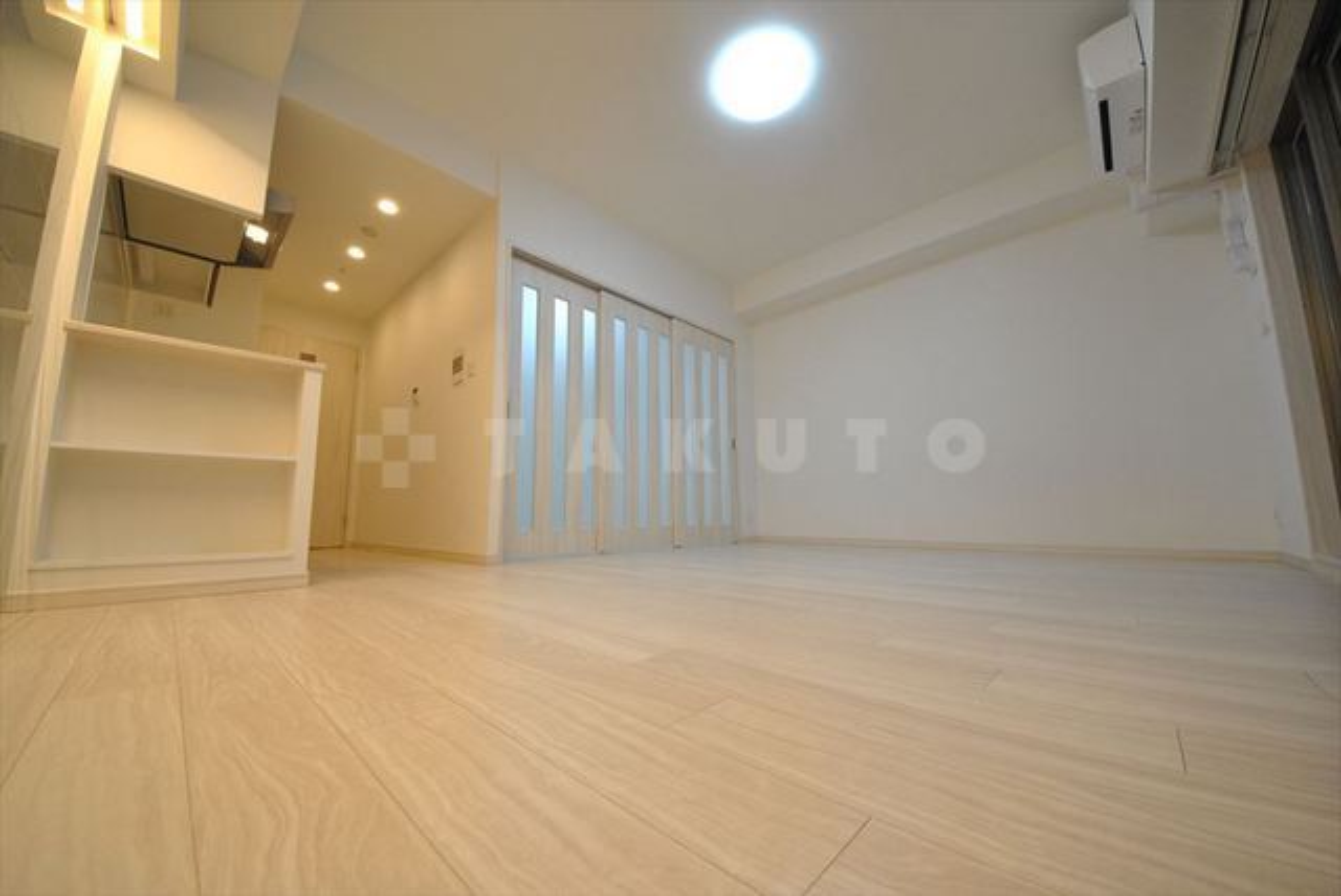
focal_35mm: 12
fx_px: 447
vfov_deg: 90.1
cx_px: 670
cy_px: 448
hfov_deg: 112.6
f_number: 5
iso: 800
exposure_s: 1/100
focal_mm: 8
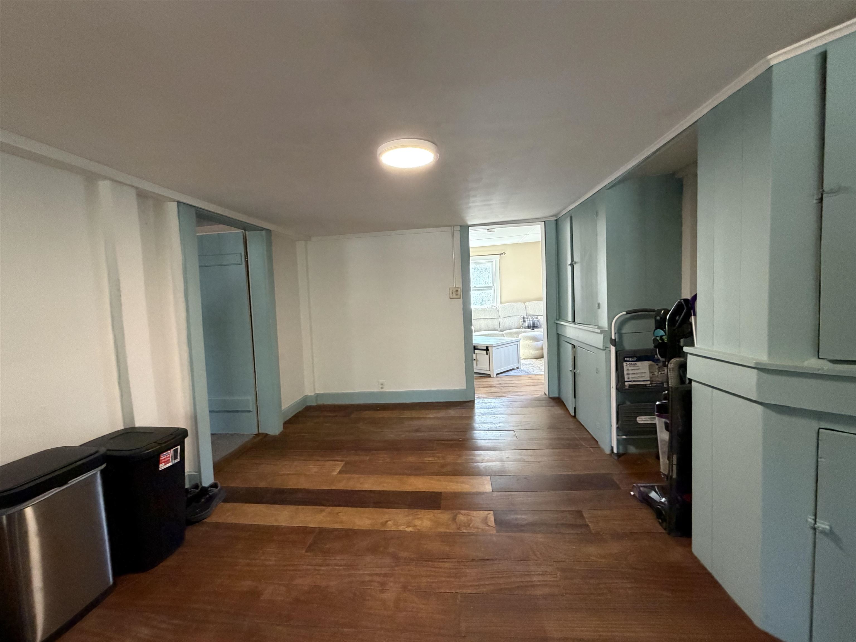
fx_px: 346
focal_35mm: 14
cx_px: 428
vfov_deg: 85.7
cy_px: 321
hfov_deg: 102.1
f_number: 2.2
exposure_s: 1/60
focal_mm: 2.22
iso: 500
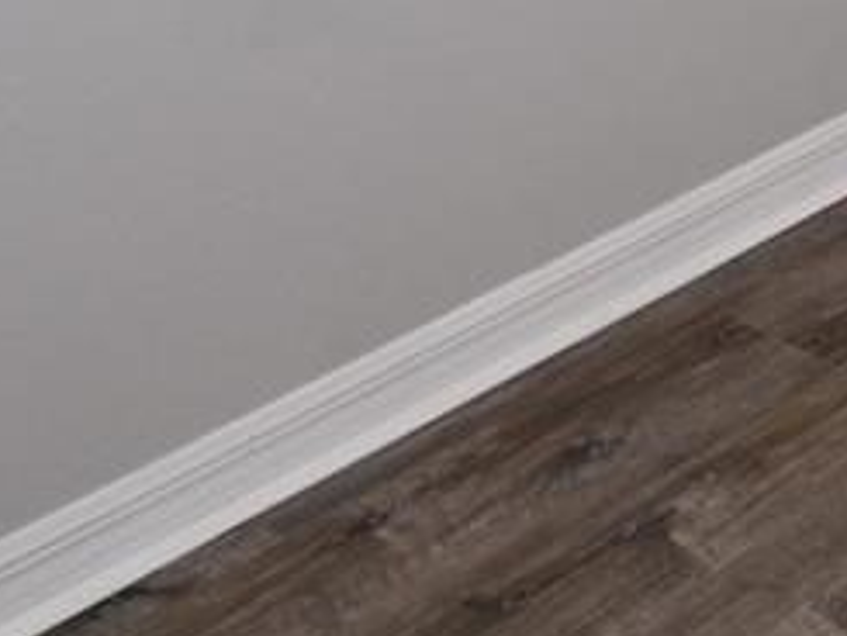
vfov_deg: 12.7
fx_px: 2154
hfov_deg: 17.1
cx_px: 1632
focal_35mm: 88
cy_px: -930
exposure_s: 1/60
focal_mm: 14
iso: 1250
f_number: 4
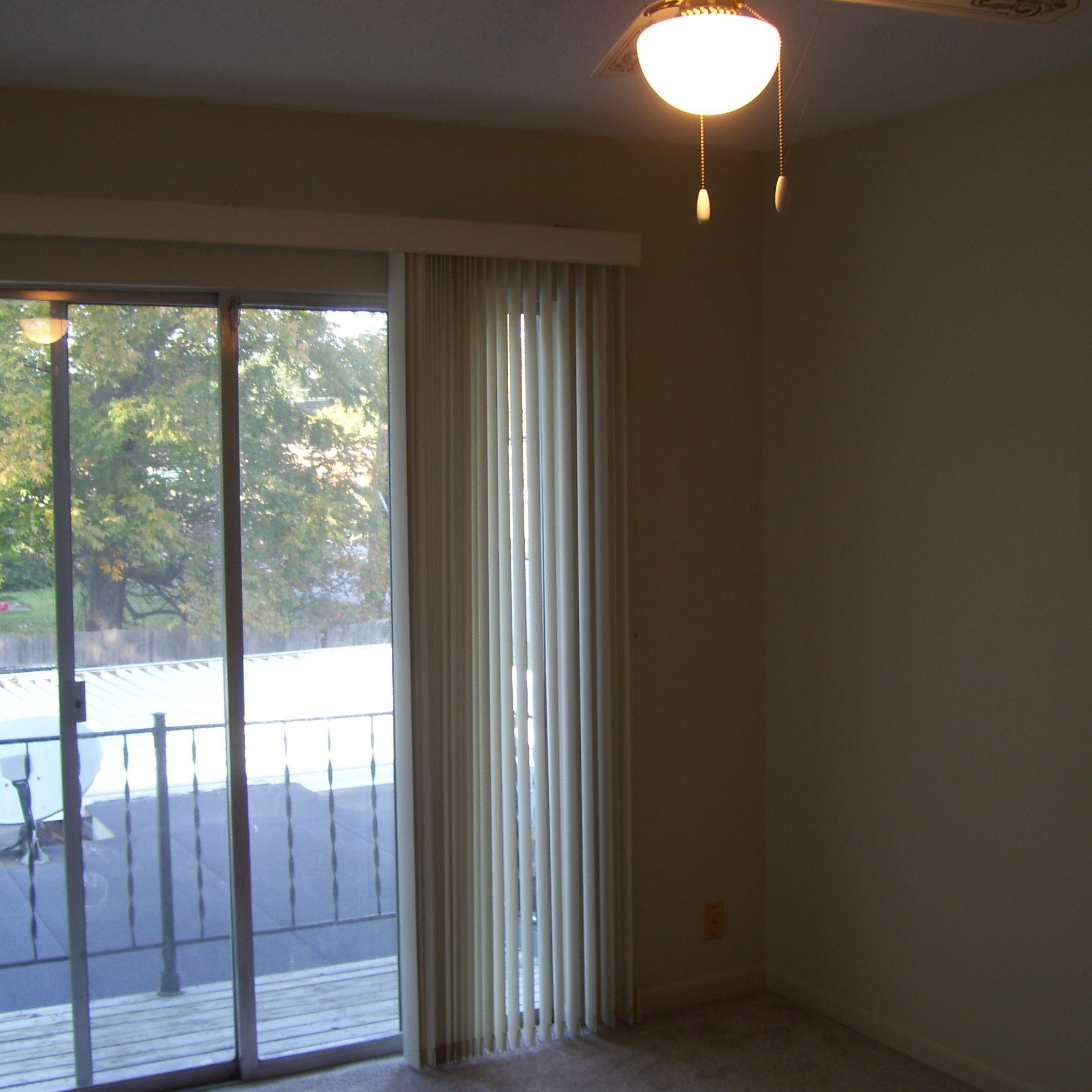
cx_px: 524
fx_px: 1535
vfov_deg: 39.2
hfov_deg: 39.2
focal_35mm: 43
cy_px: 546
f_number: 2.7
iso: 80
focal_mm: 6
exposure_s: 1/50
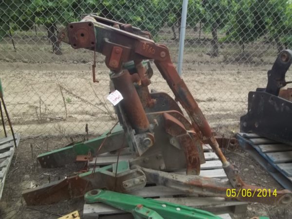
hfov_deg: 56.8
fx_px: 270
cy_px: 110
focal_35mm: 32
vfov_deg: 44.2
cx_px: 146
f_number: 8.8
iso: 64
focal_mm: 5.7
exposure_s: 1/80
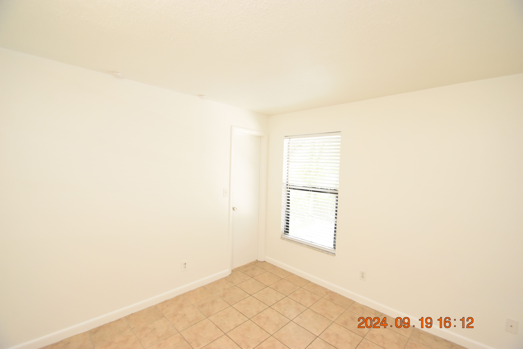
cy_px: 174
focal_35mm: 15
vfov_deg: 77.3
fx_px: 218
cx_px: 262
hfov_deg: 100.4
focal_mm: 10
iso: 1400
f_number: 3.5
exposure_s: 1/60
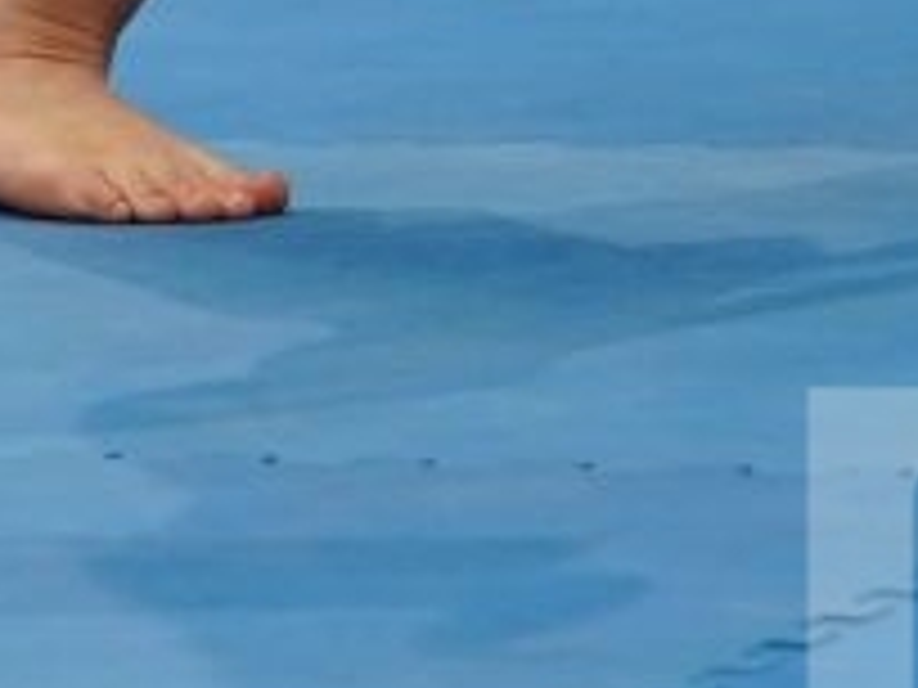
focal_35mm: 941
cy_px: -800
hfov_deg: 2.1
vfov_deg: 1.6
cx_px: -1822
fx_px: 24955
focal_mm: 111
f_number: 2.8
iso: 640
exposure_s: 1/500
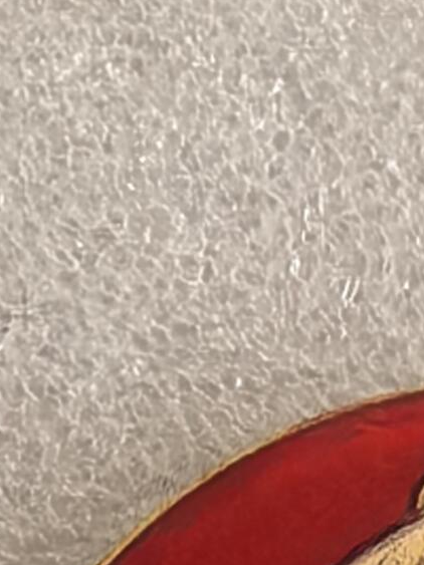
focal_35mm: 208
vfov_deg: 9.2
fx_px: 3398
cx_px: 591
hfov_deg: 7.1
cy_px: 867
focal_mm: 1.95
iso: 125
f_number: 2.2
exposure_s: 1/50
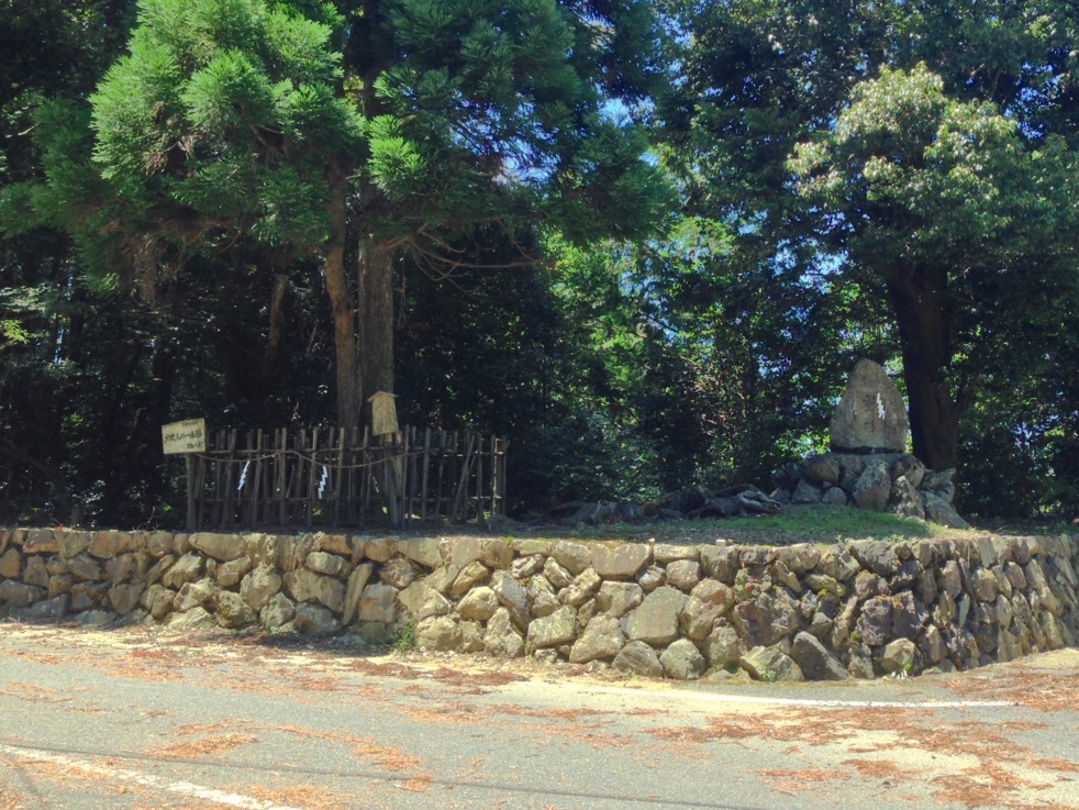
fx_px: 1341
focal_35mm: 43
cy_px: 366
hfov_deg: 43.4
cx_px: 697
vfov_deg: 33.6
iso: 50
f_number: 2.4
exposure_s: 1/229
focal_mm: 4.12
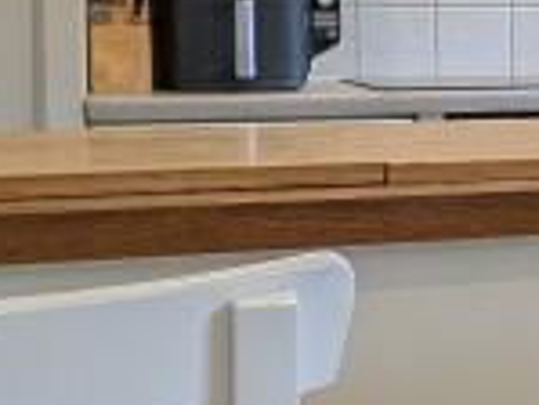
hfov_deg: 14.7
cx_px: 1078
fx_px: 1714
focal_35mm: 110
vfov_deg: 13.4
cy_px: 85
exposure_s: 1/64.8
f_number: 2.2
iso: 48
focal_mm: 2.35
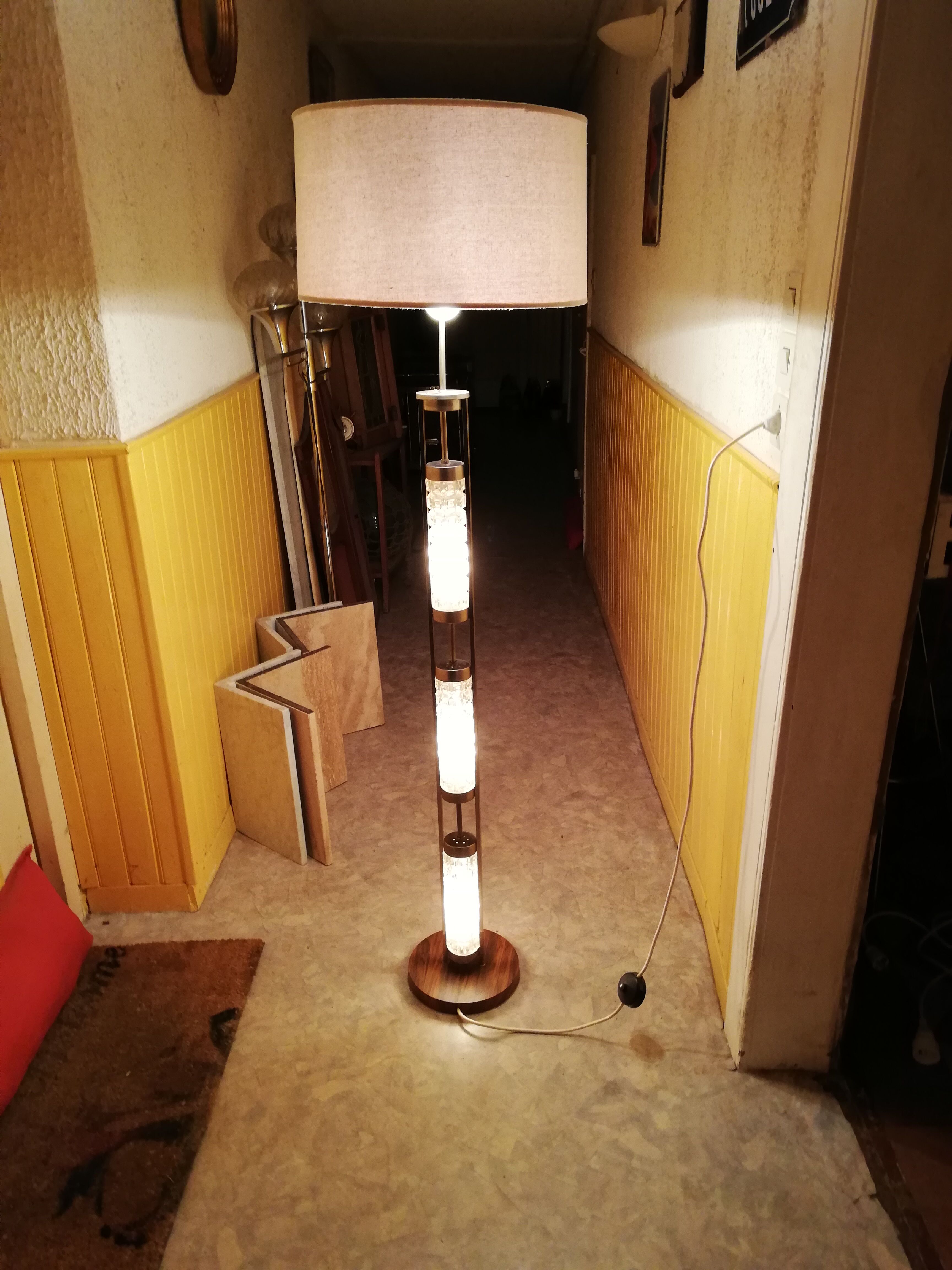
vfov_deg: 67.3
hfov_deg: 53.1
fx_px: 953
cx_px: 476
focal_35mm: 26
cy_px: 635
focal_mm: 3.81
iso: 320
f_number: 2.2
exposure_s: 1/33.3
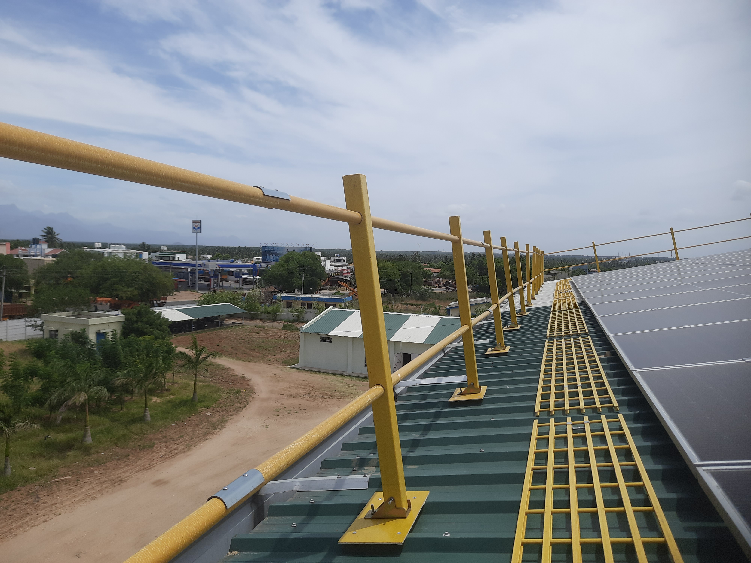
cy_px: 282
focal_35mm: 25
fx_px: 542
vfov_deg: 54.9
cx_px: 376
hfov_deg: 69.4
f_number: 2
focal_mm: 4.6
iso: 20
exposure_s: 1/1692
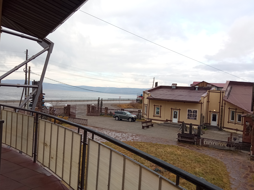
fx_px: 198
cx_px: 127
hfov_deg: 65.3
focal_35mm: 27
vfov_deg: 51.4
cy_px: 95
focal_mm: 3.79
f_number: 2.2
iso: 111
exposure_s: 1/267
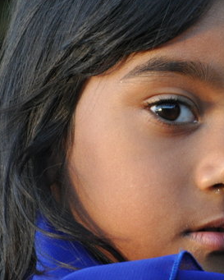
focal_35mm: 358
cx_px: 371
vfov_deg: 5.4
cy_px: 99
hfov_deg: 4.3
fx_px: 2969
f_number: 5.6
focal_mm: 85
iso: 800
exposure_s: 1/160
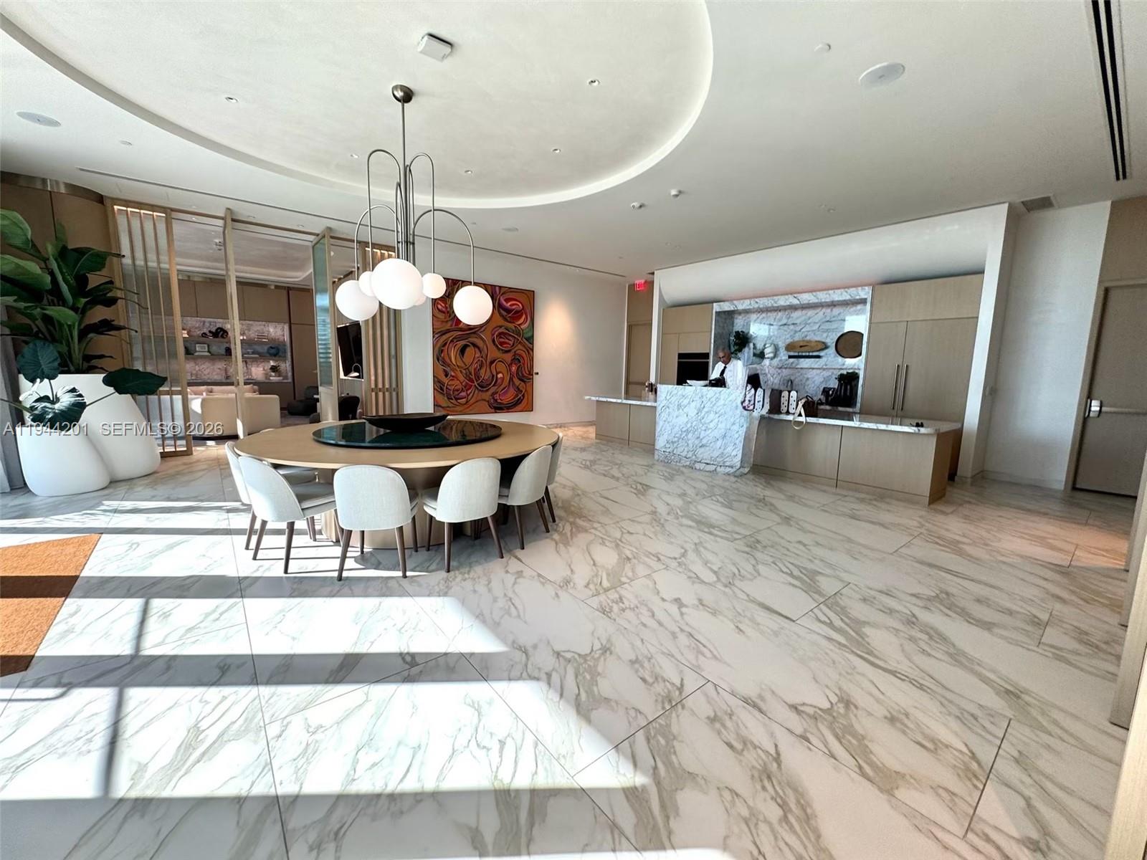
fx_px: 464
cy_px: 430
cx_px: 574
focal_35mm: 14
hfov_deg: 102.1
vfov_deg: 85.7
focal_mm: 2.22
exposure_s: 1/120
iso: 64
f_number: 2.2
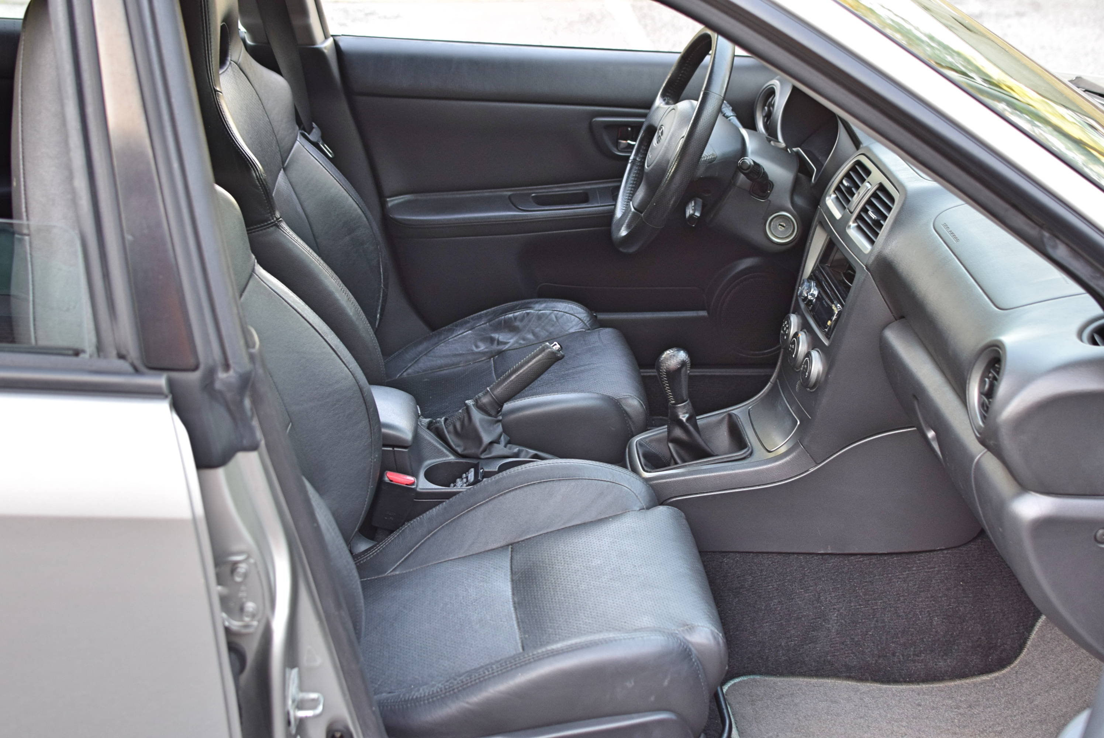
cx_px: 552
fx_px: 1611
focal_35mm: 52
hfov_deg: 37.8
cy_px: 369
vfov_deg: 25.8
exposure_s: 1/60
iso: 500
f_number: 4
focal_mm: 35
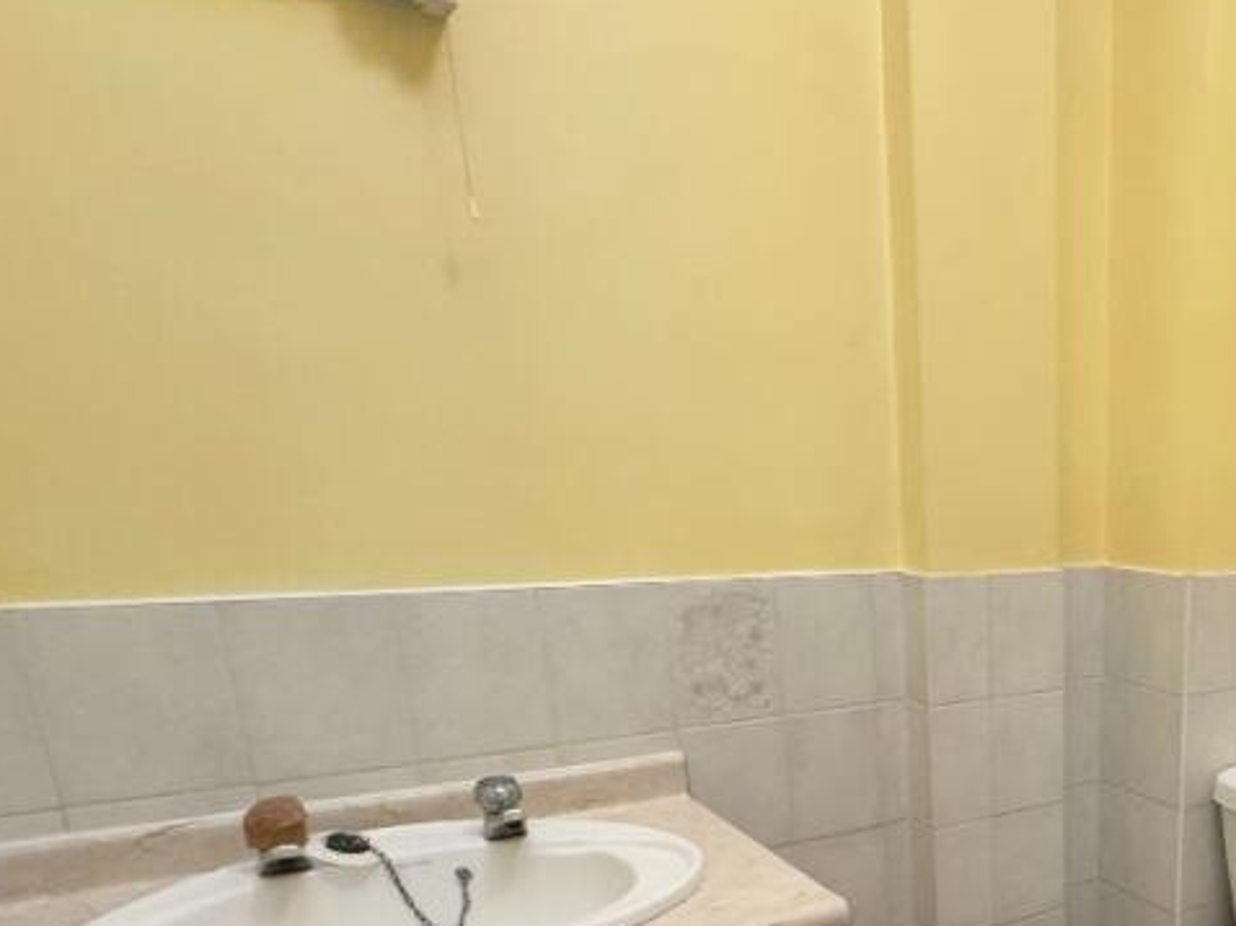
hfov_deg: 51.2
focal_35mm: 30
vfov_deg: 43.5
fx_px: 1071
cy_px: 797
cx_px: 1166
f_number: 2.2
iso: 400
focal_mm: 2.22
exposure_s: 1/50
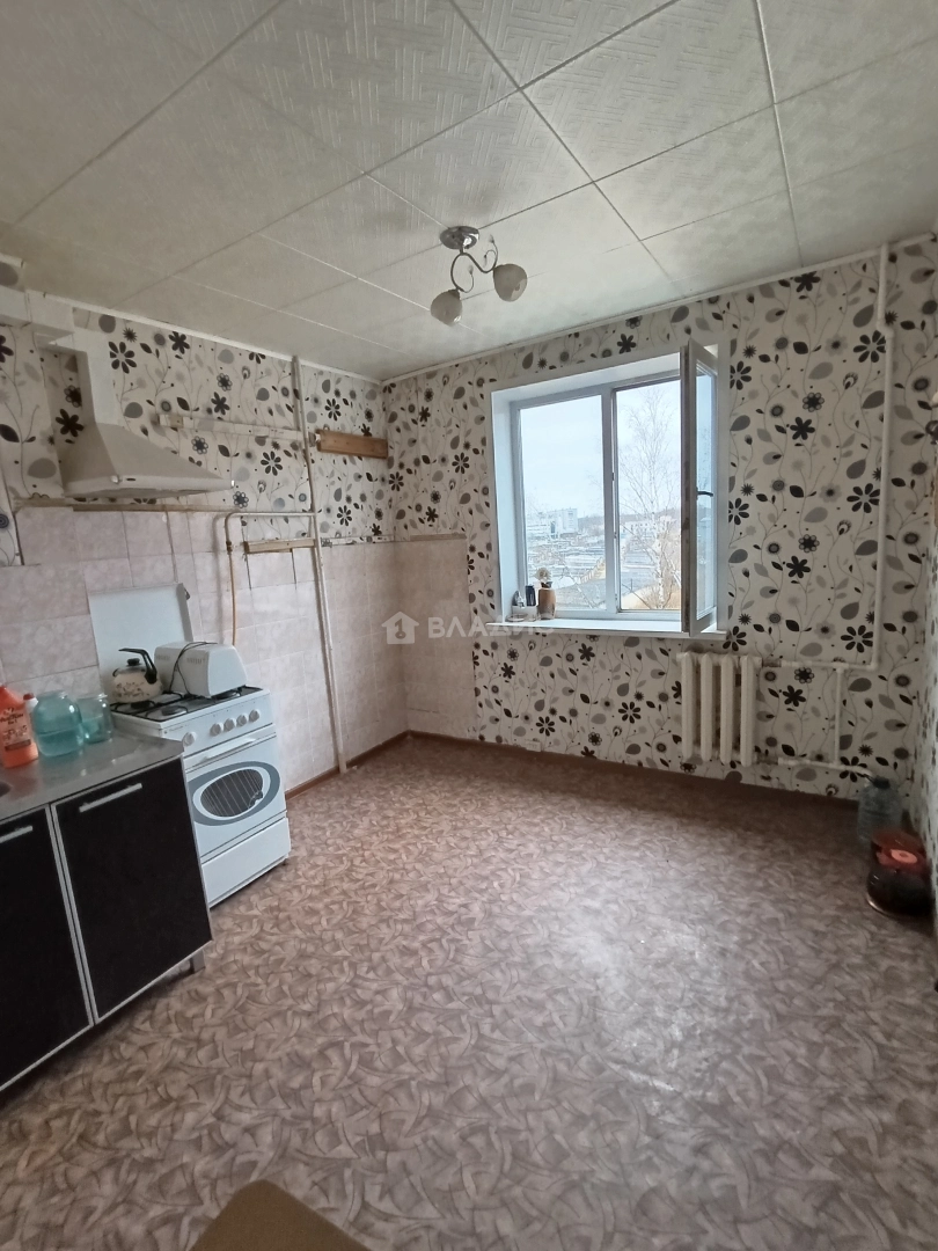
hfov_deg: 78.1
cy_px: 626
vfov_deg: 94.5
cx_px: 469
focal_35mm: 16
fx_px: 578
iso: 500
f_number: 2.2
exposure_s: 1/33.3
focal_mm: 1.65
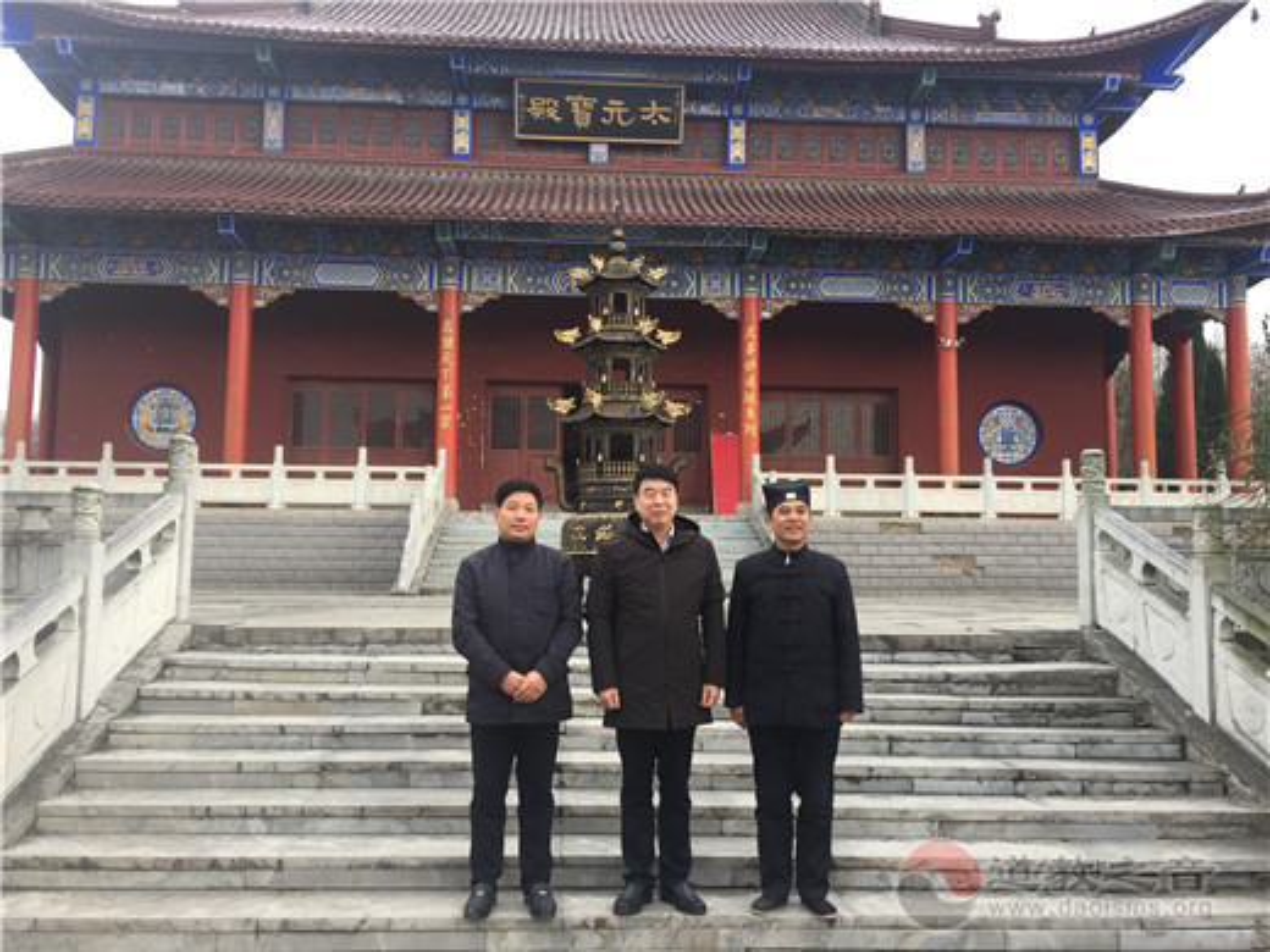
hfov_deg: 61.7
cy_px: 476
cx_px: 635
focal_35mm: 29
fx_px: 1064
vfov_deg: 48.2
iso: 32
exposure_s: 1/100
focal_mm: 4.15
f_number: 2.2
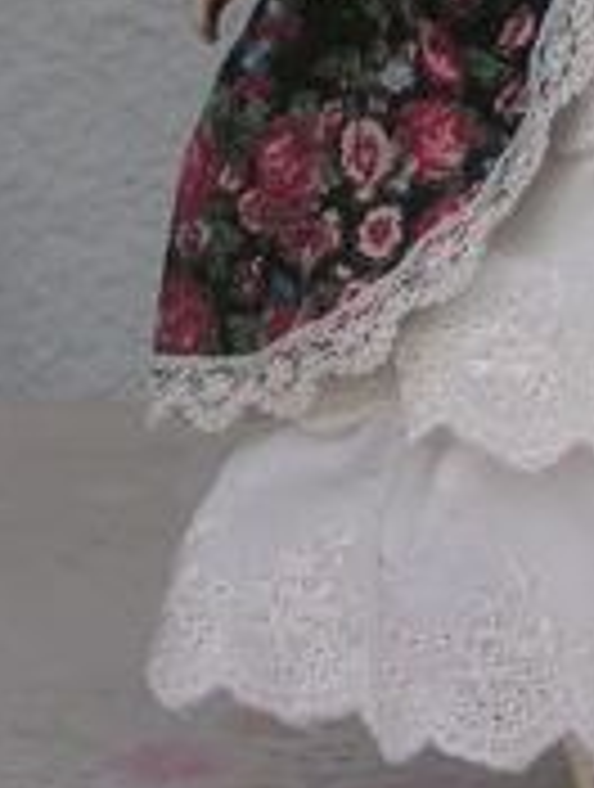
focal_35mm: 135
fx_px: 3078
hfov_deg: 10.8
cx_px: 774
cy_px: -320
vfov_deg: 13.9
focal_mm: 6.1
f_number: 2.8
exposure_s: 1/45
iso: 64
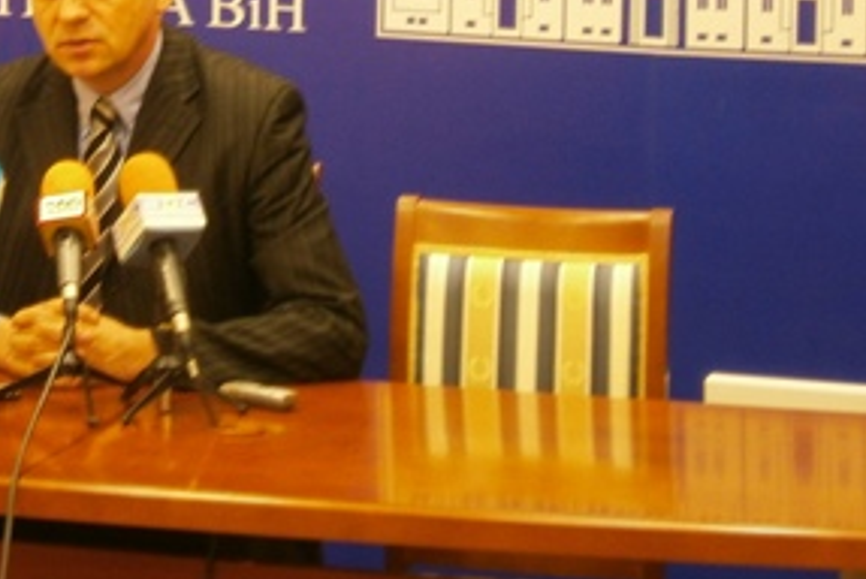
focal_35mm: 139
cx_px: 94
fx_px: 3347
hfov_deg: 14.6
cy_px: -27
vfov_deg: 9.8
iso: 125
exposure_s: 1/6
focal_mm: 10.7
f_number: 3.9
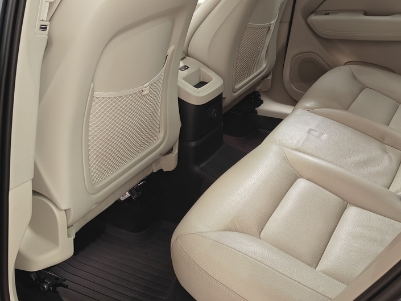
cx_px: 216
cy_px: 79
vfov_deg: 29.3
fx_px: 568
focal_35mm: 49
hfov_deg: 38.9
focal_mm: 5.59
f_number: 1.8
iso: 160
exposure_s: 1/33
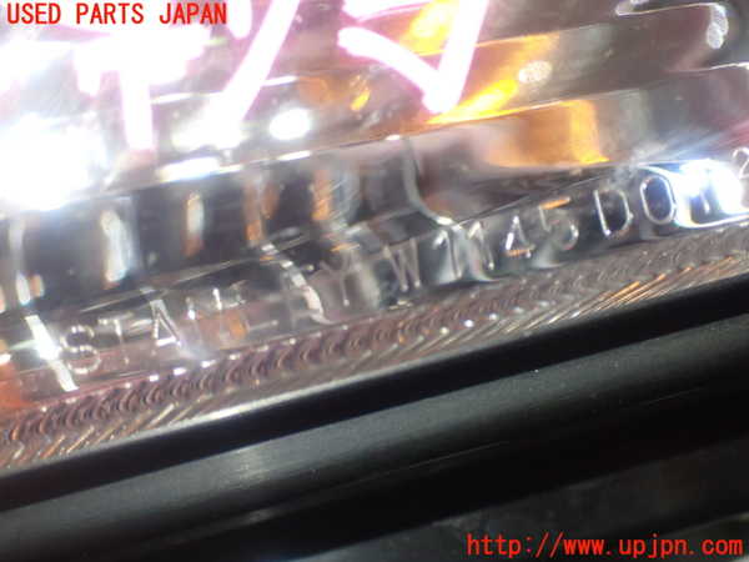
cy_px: 281
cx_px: 374
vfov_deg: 29.1
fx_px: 1082
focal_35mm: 50
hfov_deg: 38.2
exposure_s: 1/50
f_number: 3.2
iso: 800
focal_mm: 9.01
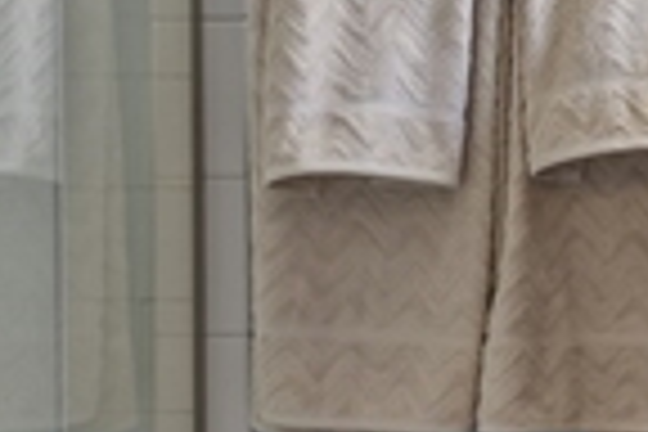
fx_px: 2052
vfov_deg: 11.7
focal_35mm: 114
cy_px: -106
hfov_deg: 17.4
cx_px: 698
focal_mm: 16
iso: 320
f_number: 7.1
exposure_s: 1/4
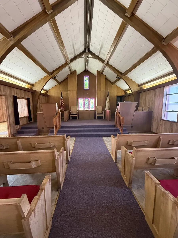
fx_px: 96
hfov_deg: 85.7
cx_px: 89
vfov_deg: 102.1
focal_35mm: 14
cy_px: 119
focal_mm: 2.22
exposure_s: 1/60
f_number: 2.2
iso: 500
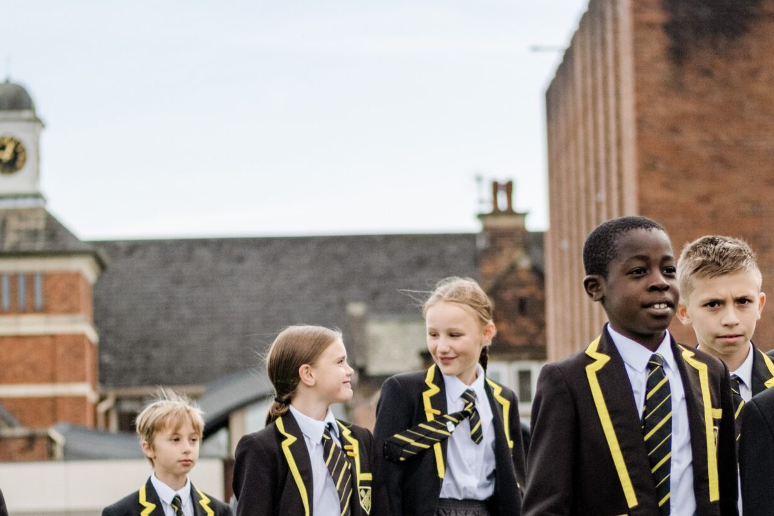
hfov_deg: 13.1
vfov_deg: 8.7
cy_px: 371
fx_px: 3375
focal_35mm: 157
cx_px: 358
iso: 400
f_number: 2
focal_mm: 50
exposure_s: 1/5800
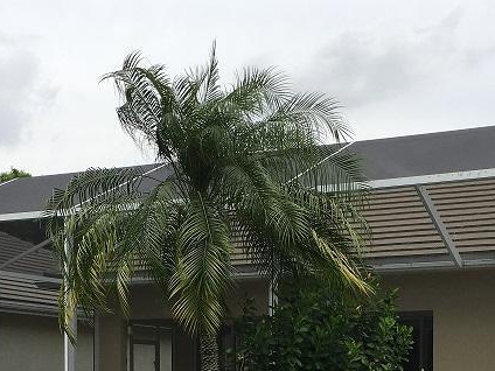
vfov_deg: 20.4
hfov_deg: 28.1
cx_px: 283
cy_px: 402
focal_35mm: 69
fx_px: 987
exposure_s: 1/884
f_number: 2.2
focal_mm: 4.15
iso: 25
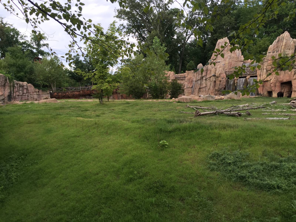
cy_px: 111
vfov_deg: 48.2
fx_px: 248
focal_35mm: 29
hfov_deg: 61.7
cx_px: 148
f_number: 2.2
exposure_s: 1/384
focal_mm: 4.15
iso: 32
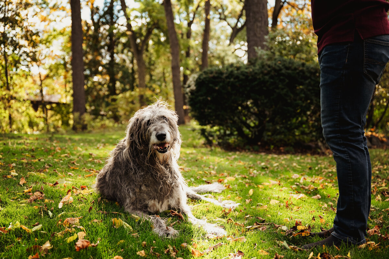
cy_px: 130
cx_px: 194
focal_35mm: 45
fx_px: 486
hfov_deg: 43.6
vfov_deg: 29.8
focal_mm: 45
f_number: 3.2
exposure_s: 1/640
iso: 320
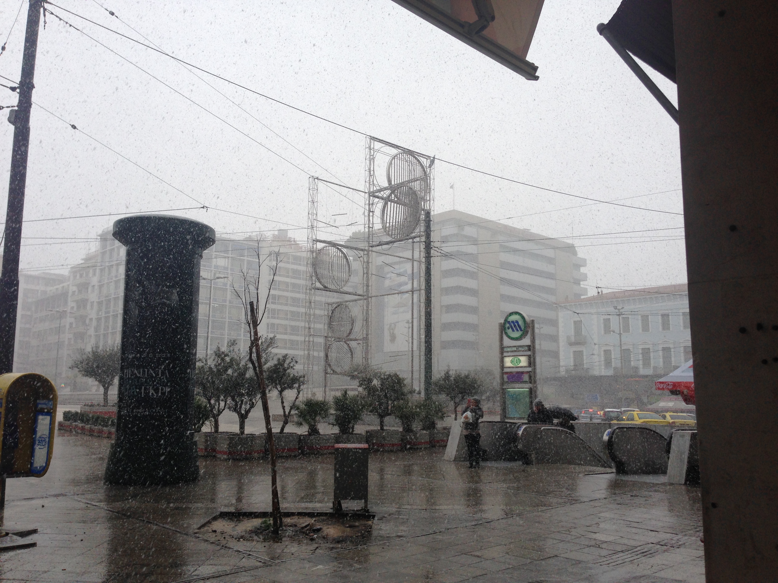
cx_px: 389
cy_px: 292
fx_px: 742
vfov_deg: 42.9
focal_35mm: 33
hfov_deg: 55.4
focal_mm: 4.12
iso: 50
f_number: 2.4
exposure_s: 1/216
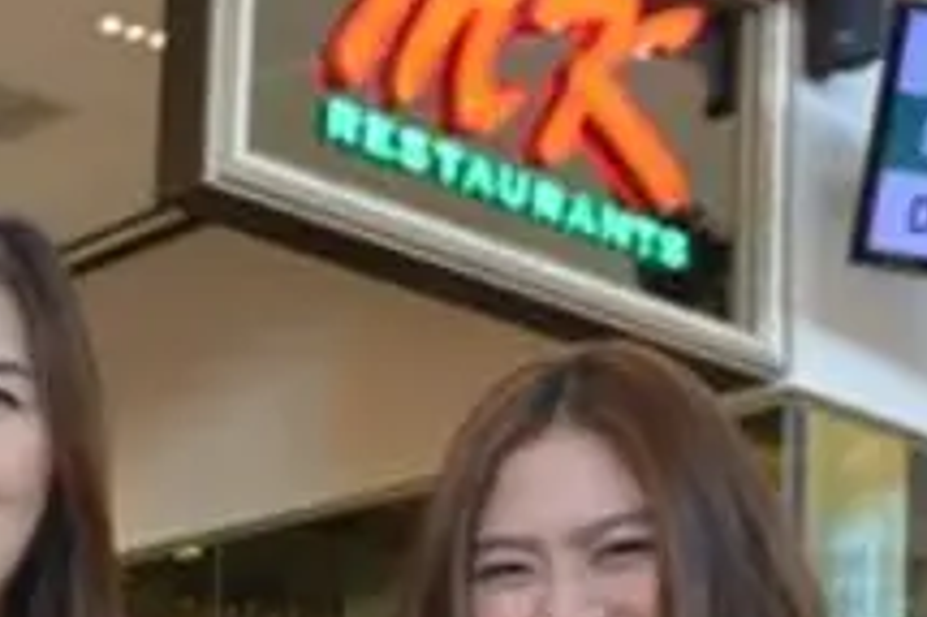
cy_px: 904
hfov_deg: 20.2
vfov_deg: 13.2
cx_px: -9
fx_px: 2521
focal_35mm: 98
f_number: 5.6
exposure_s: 1/80
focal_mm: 27
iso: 1250
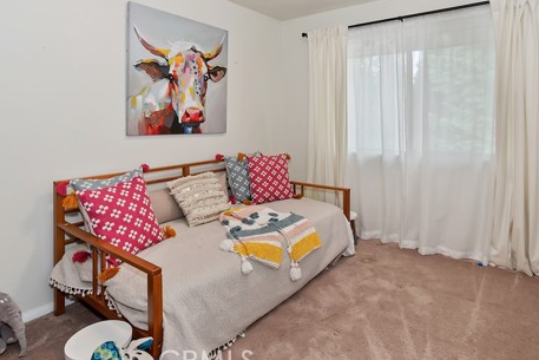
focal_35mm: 21
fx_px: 314
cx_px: 278
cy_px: 126
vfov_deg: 58.4
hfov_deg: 81.2
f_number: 8
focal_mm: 10
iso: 400
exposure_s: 1/30
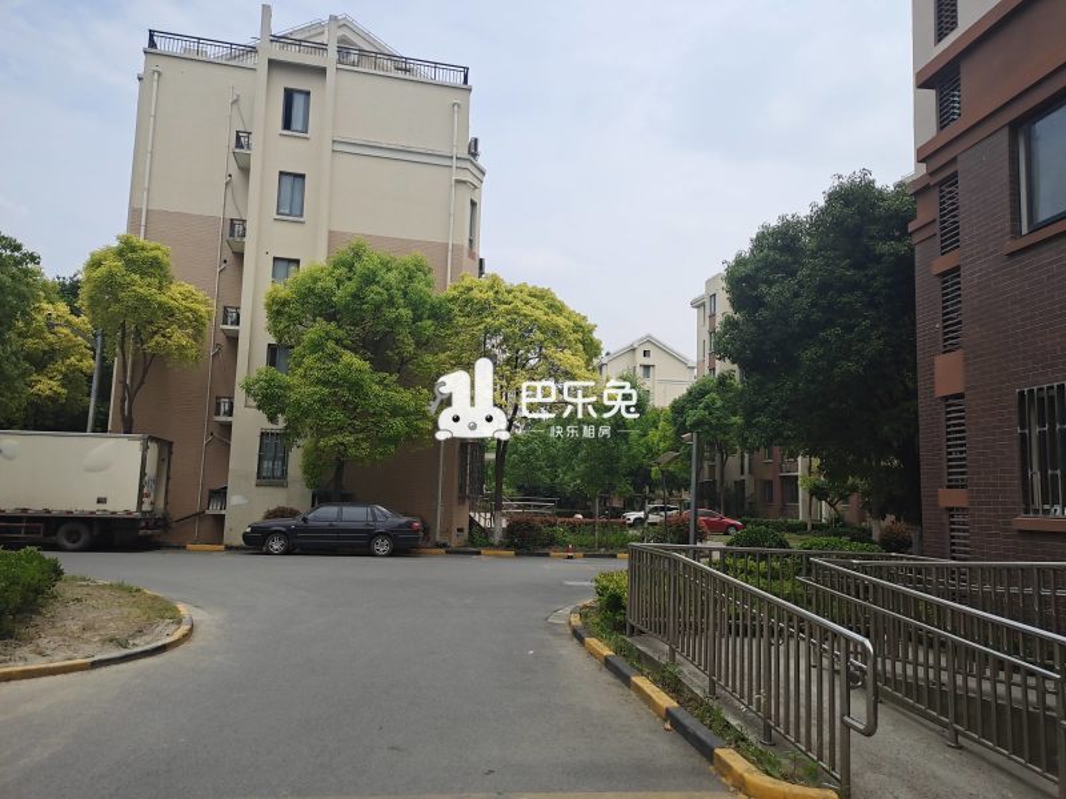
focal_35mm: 26
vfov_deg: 53.1
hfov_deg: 67.3
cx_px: 533
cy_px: 400
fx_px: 801
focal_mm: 5.58
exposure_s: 1/1241
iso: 50
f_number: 1.8
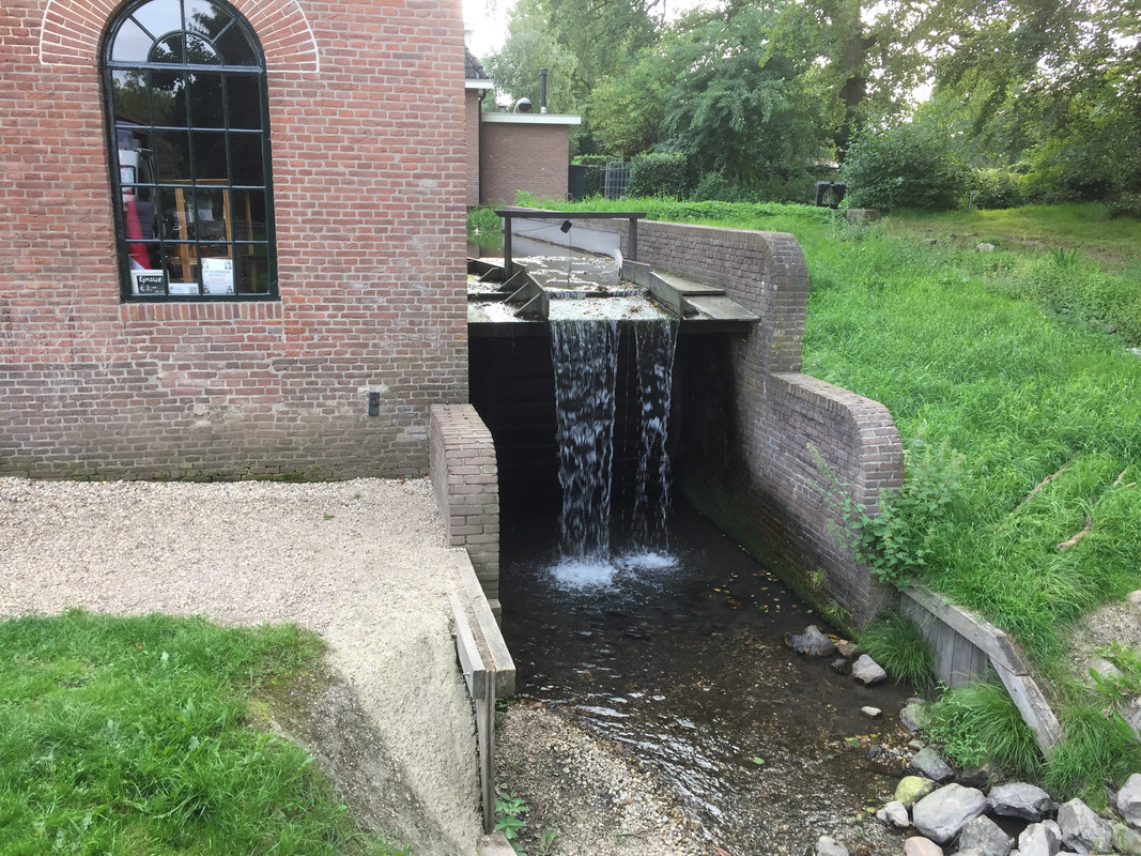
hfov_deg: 61.7
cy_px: 428
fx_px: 956
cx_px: 570
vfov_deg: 48.2
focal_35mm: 29
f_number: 2.2
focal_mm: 4.15
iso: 50
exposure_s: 1/100
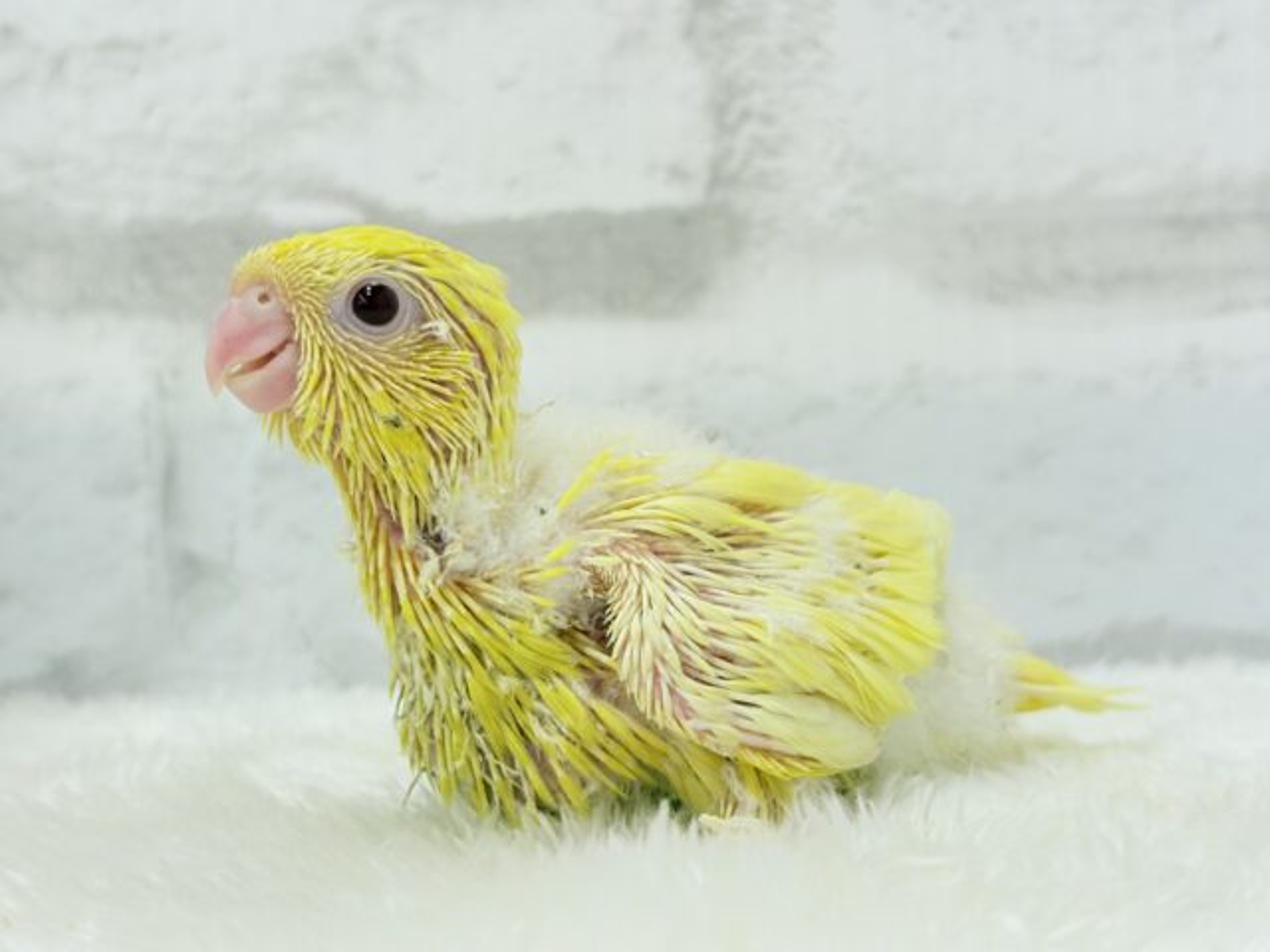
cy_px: 476
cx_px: 635
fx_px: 1908
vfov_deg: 28.0
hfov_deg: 36.8
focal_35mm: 52
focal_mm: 5.96
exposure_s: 1/50
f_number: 1.6
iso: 40
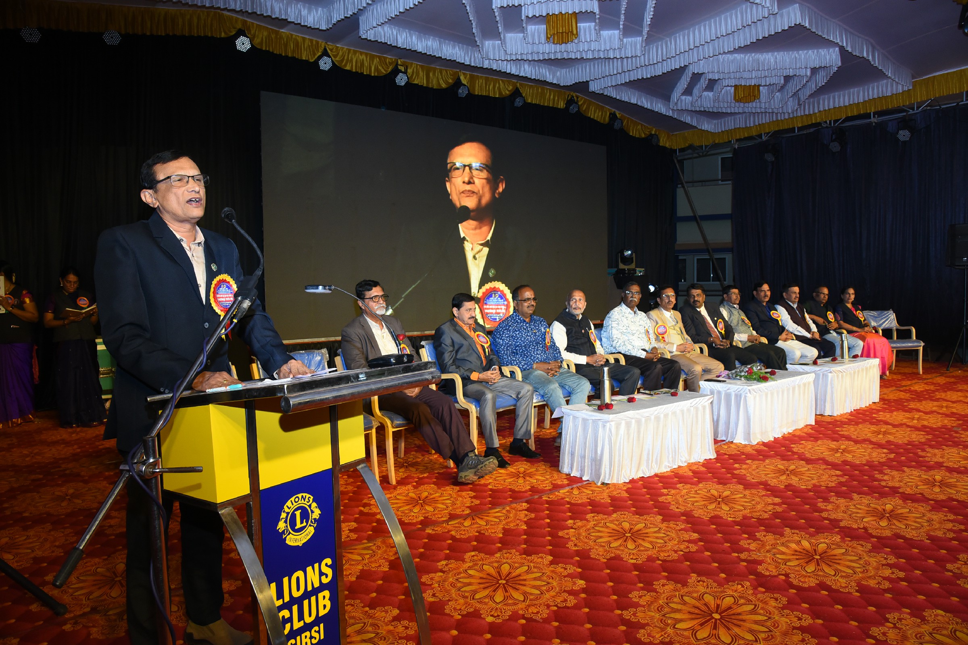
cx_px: 484
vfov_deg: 53.1
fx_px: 645
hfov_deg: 73.7
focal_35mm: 24
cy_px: 322
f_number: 8
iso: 1600
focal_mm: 24
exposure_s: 1/200
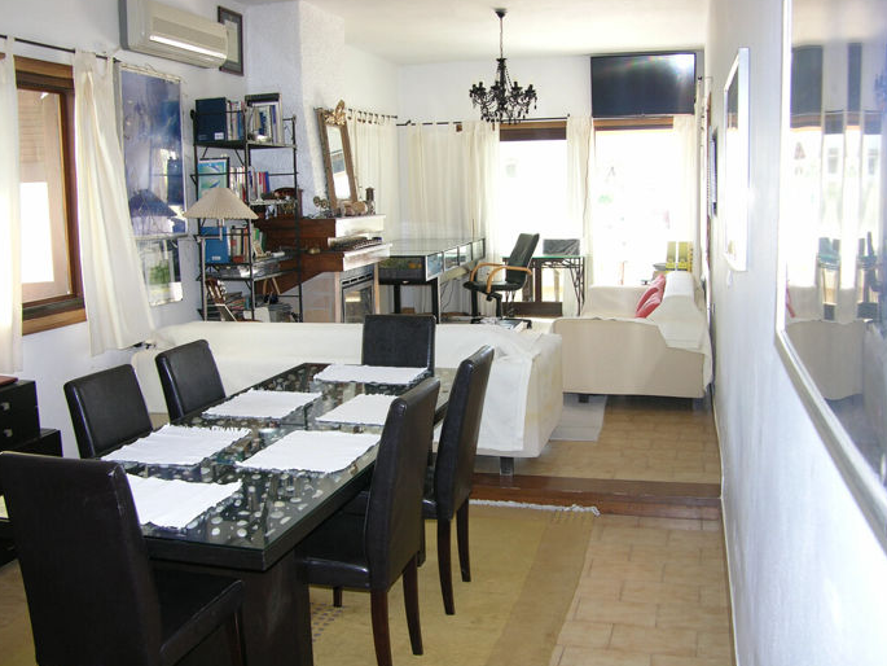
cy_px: 333
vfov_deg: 39.7
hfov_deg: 51.3
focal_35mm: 36
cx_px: 438
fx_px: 923
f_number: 2.8
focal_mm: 8.9
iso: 100
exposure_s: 1/30
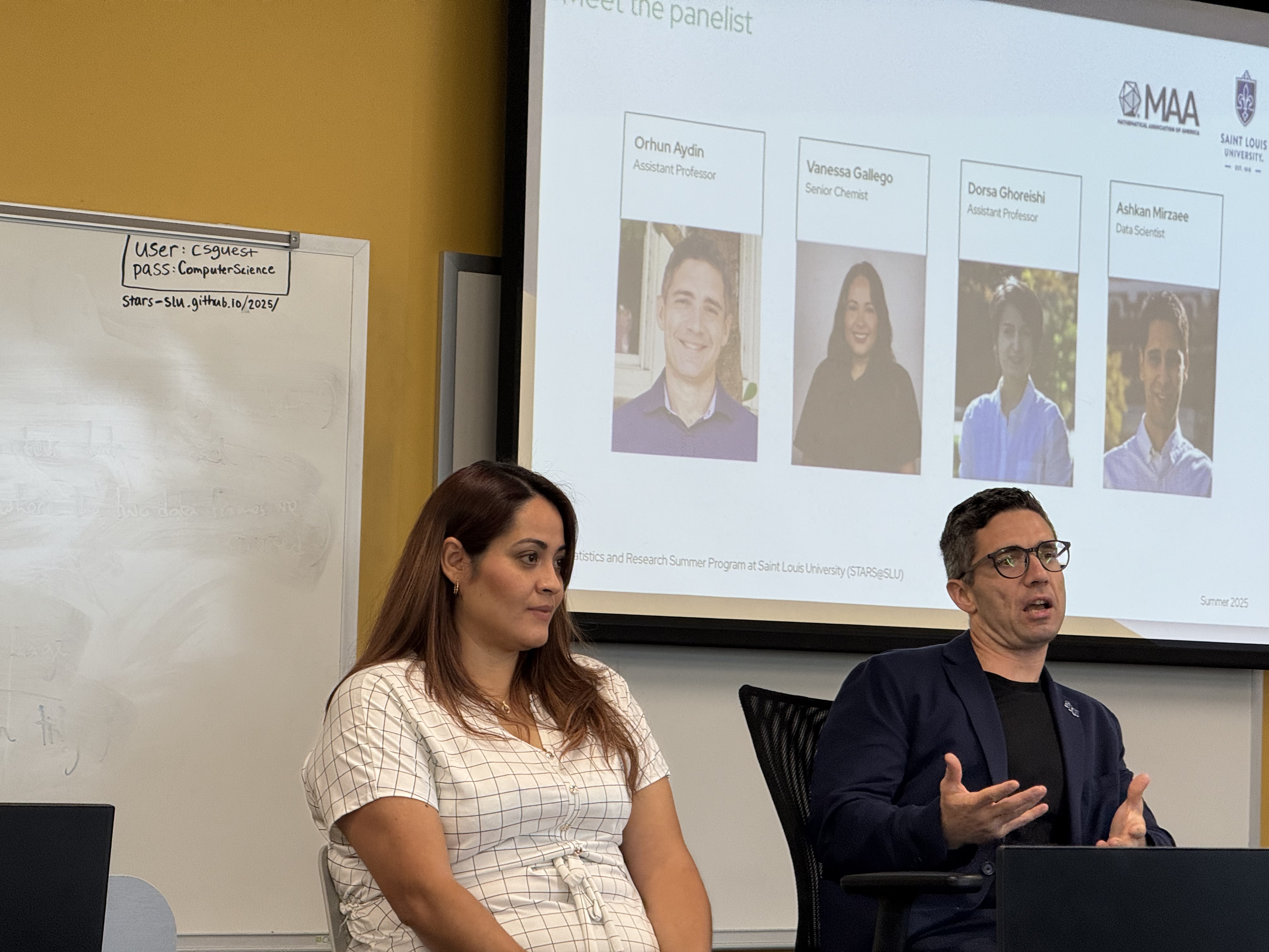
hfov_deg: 16.4
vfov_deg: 12.3
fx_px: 4399
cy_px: 476
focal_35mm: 120
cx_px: 634
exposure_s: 1/180
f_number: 2.8
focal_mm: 15.66
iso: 125
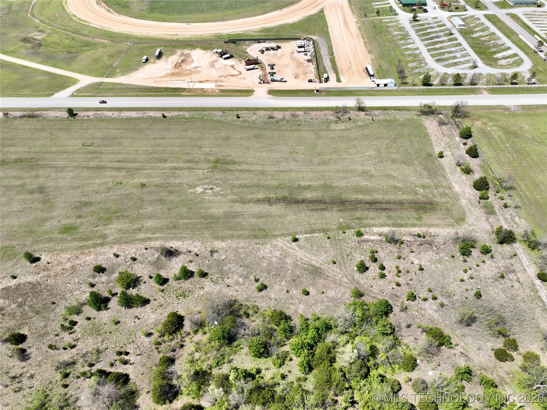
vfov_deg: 56.8
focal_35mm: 24
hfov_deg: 71.6
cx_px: 274
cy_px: 205
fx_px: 379
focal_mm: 12.29
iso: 100
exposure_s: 1/1000
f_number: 2.8
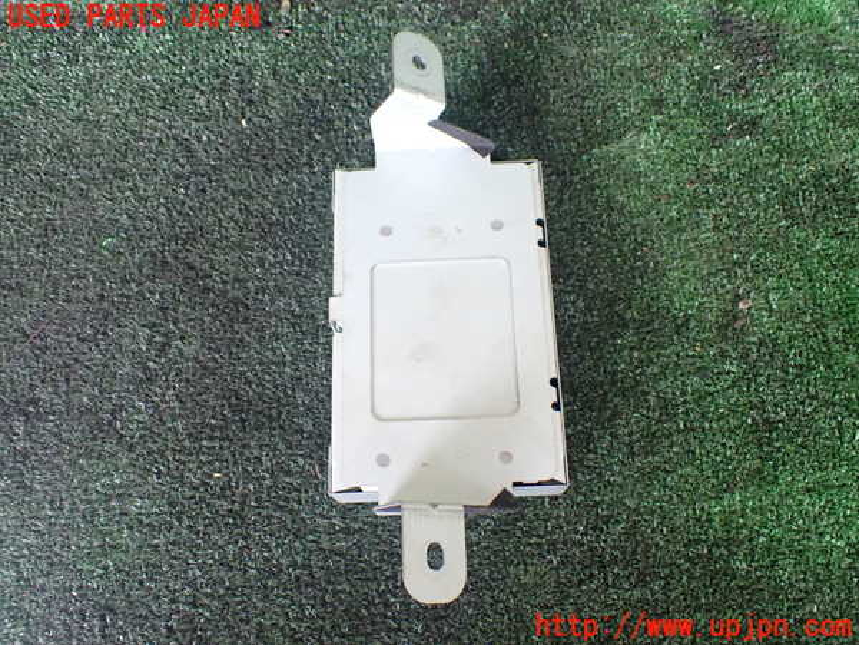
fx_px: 744
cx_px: 430
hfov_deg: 60.0
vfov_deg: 46.8
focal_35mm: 30
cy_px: 322
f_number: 2.3
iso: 800
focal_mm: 5.4
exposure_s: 1/125
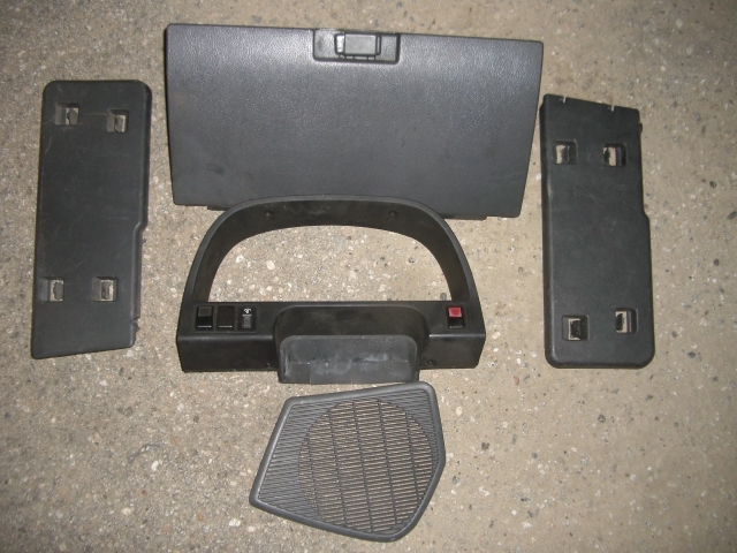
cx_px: 368
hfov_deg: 49.0
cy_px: 276
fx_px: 809
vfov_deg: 37.7
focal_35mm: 38
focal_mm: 7.9
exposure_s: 1/60
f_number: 2.8
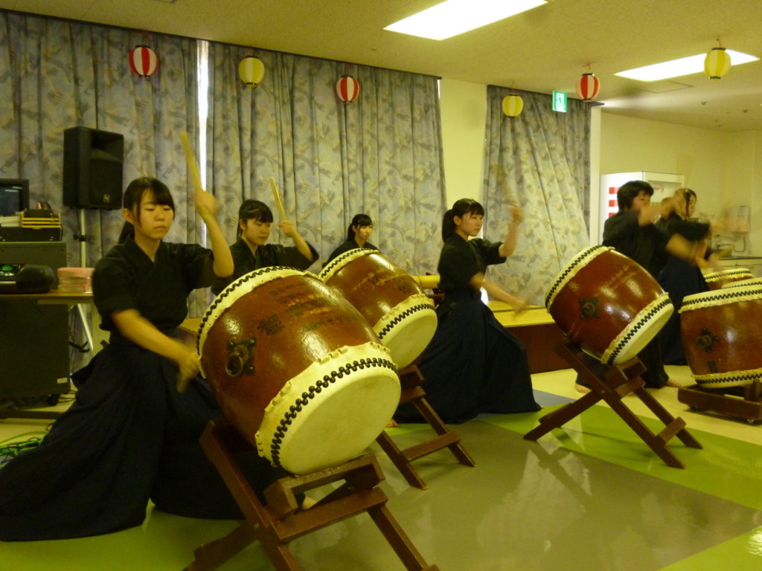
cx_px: 381
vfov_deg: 44.2
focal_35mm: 32
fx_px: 704
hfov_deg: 56.8
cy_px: 286
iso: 400
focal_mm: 5.7
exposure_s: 1/25
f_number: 3.3
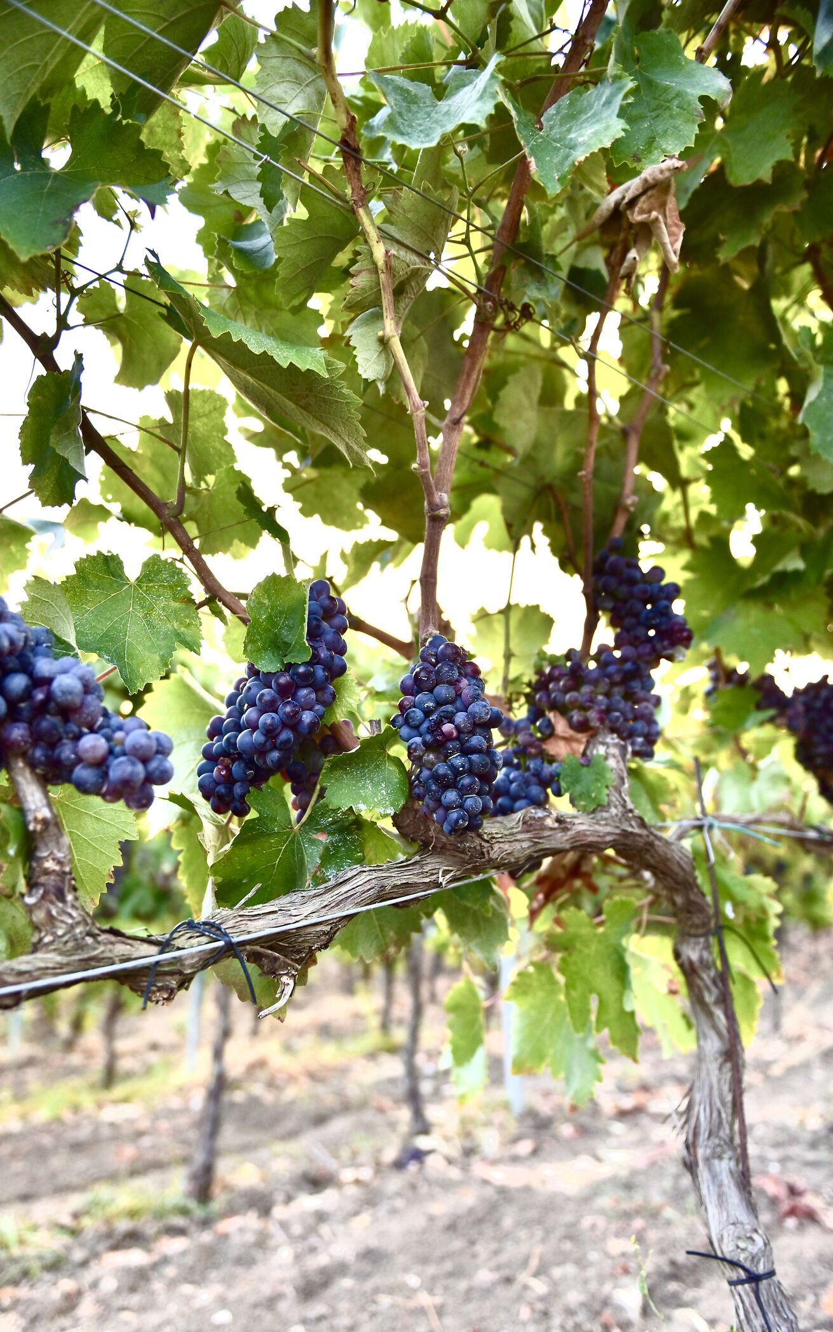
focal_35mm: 28
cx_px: 346
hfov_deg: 44.4
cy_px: 745
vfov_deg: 66.2
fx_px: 1017
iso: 250
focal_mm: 24
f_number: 2.8
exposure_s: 1/200
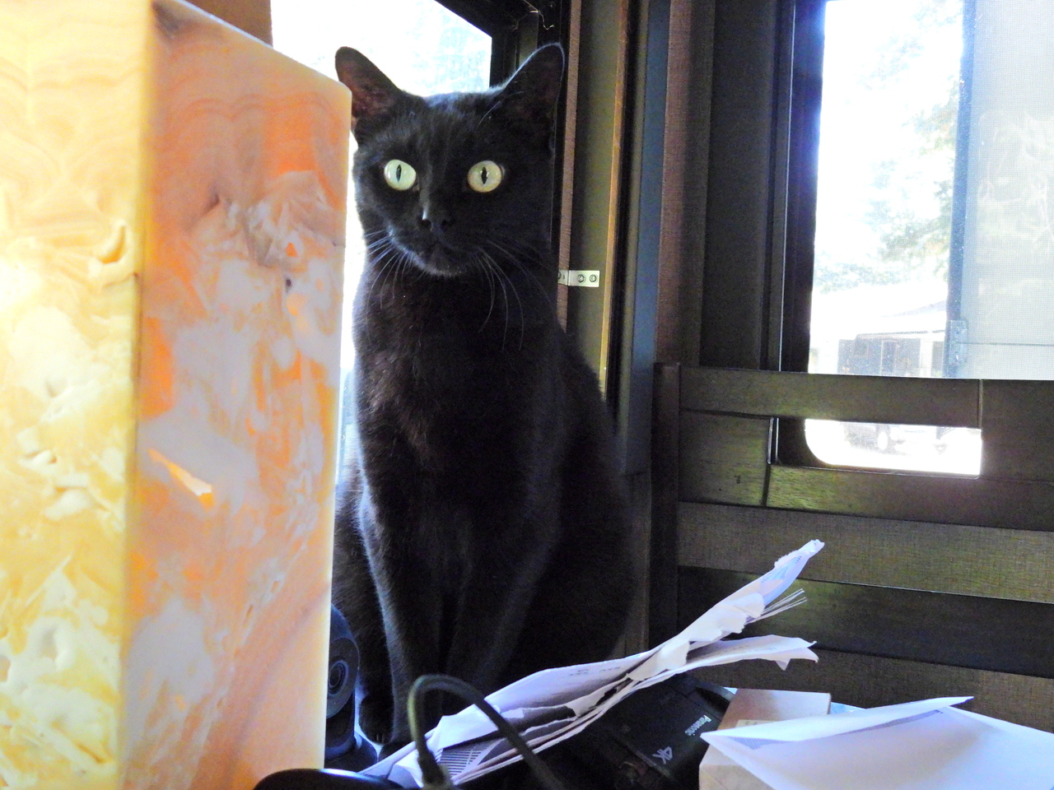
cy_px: 395
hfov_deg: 46.8
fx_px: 1218
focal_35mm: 40
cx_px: 527
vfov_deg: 36.0
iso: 1400
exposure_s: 1/30
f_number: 3.2
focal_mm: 7.1
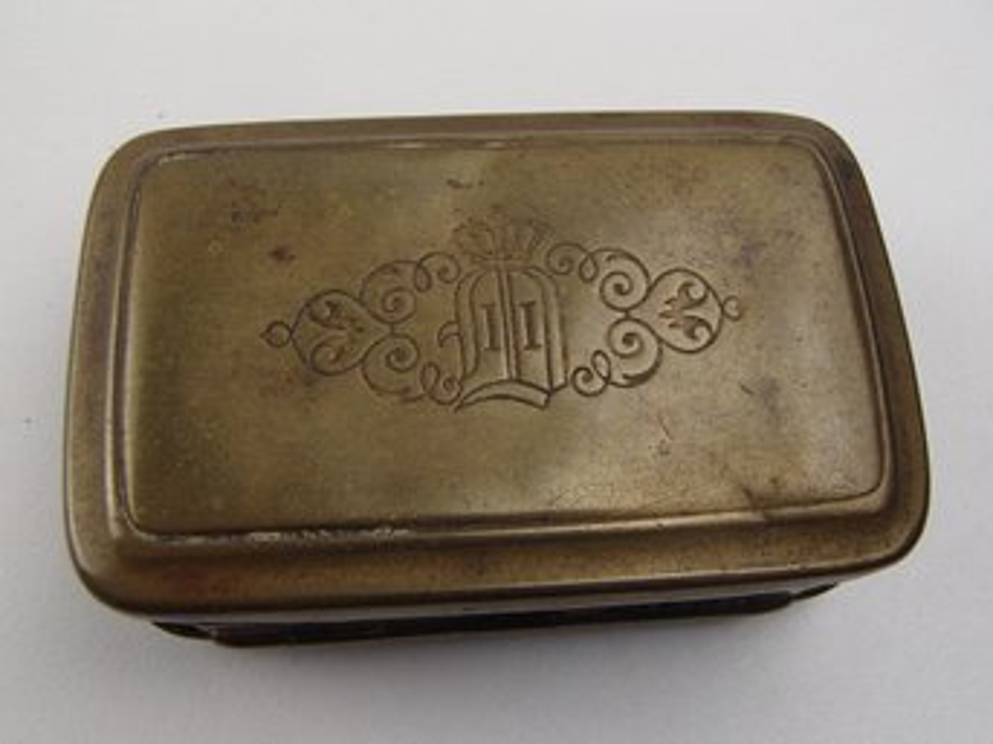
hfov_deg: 50.2
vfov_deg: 38.6
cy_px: 372
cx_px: 496
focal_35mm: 37
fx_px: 1061
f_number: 4.7
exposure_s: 1/160
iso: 320
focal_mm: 6.64
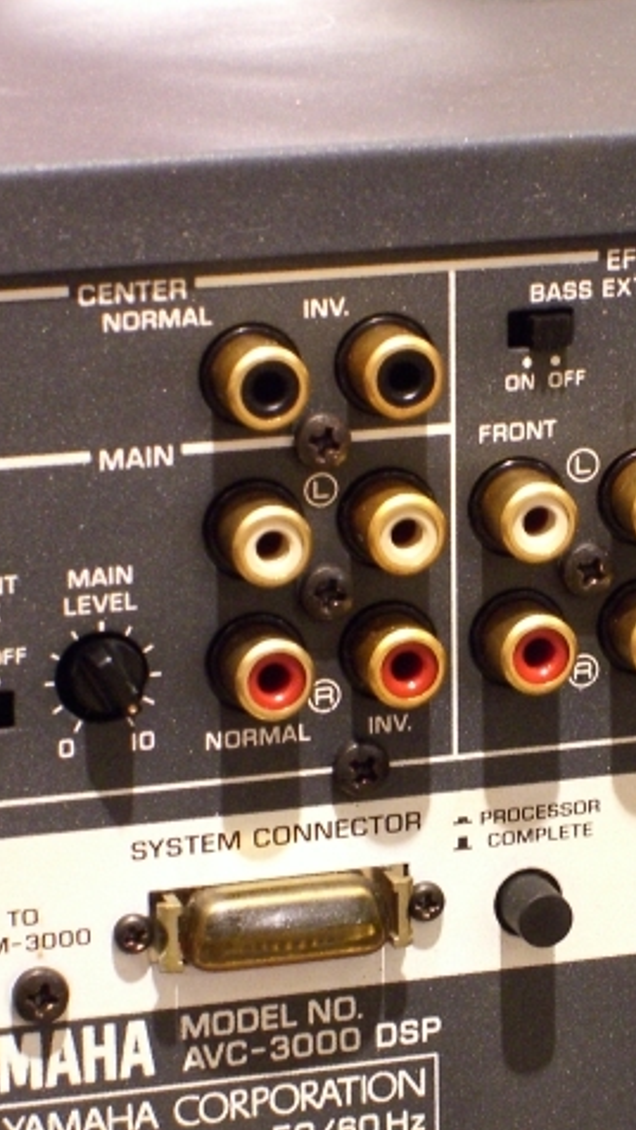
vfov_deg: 12.9
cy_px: 567
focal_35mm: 167
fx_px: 5003
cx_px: 574
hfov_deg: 7.3
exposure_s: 1/8
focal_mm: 23.7
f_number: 5.1
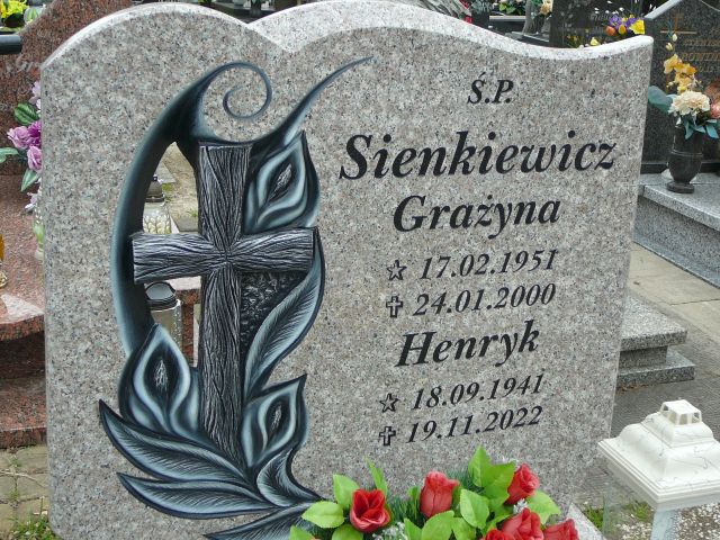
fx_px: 1019
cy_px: 270
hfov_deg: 38.9
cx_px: 360
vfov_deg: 29.7
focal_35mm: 49
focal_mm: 7.3
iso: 80
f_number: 3.4
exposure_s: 1/200
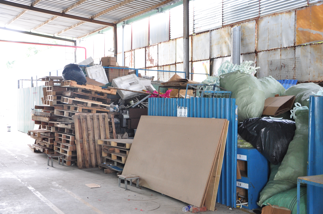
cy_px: 107
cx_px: 162
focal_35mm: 45
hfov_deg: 43.7
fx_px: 403
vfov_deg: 29.8
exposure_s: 1/30
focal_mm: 30
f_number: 4.2
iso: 640
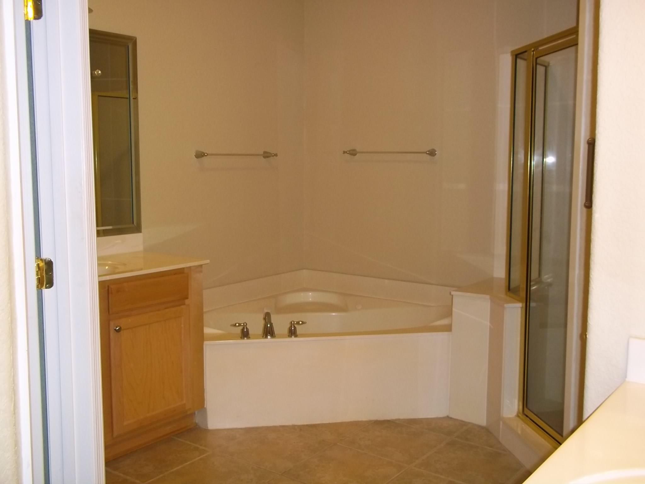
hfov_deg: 51.4
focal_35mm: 36
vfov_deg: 39.7
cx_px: 322
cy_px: 242
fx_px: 671
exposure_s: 1/30
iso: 160
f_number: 3.1
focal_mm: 6.5
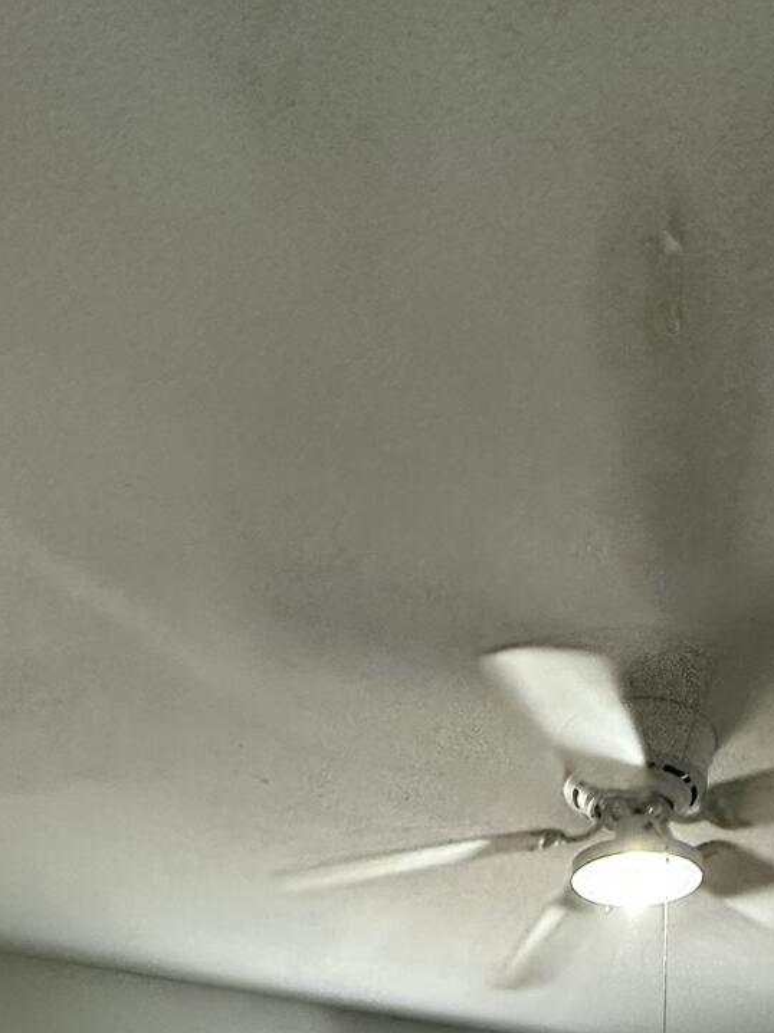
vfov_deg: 33.0
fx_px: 1163
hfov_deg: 36.5
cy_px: 1391
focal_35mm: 39
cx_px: 502
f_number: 2.2
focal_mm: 2.22
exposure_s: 1/60
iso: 320
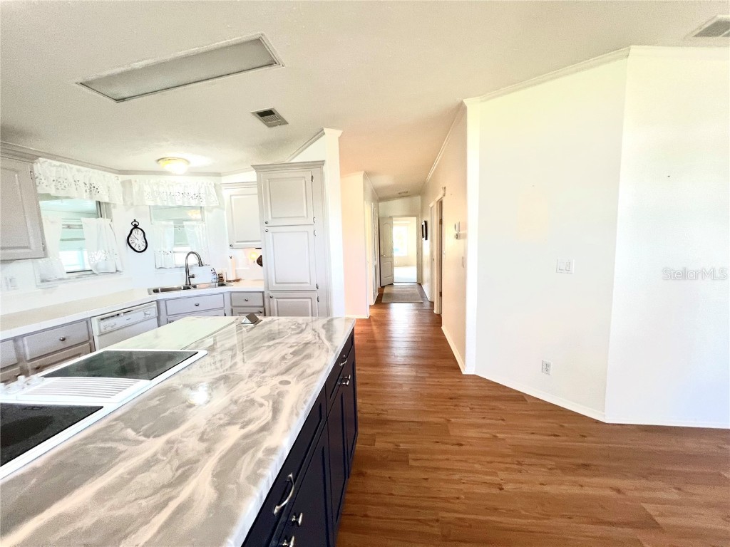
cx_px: 365
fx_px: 274
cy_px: 274
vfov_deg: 89.9
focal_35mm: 13
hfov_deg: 106.2
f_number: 1.8
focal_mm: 1.57
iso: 160
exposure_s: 1/60
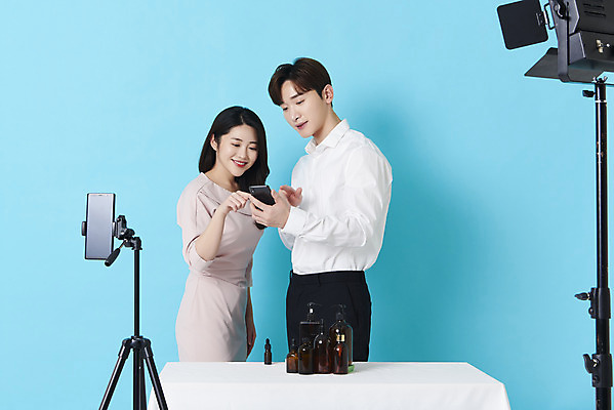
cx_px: 307
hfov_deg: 30.9
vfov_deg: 20.9
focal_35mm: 65
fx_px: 1109
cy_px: 205
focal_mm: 65
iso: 100
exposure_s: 1/125
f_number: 13
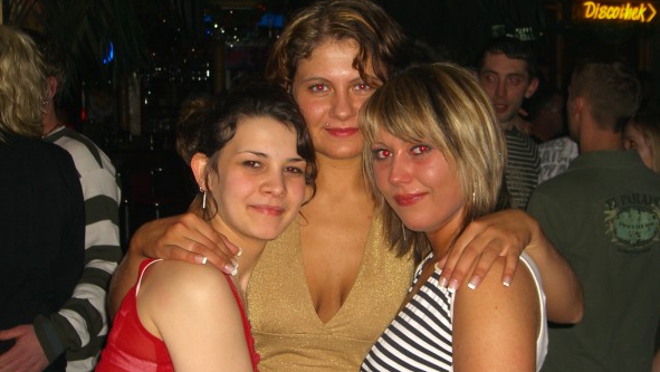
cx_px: 329
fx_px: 1103
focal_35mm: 63
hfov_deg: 33.3
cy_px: 204
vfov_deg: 19.1
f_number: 3.6
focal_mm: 11.8
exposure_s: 1/60
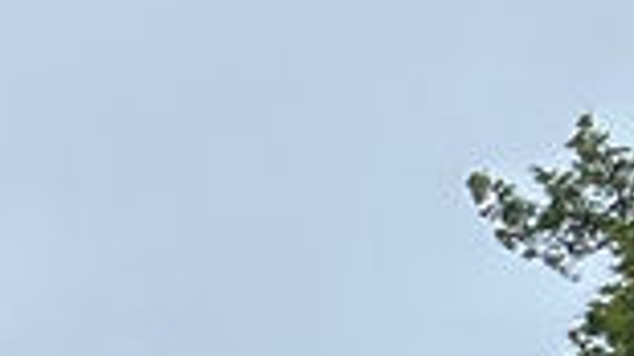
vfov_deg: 5.8
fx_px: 3142
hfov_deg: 9.2
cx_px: -1264
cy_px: 1289
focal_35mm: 187
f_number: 1.5
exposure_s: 1/1377
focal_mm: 5.7
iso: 50
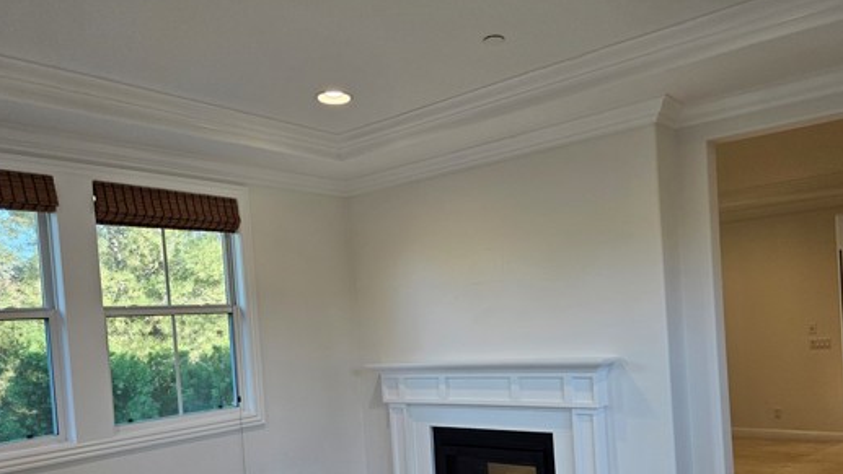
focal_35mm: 31
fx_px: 693
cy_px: 344
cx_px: 452
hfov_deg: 62.5
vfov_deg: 37.1
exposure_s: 1/120
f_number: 1.8
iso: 64
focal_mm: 5.4
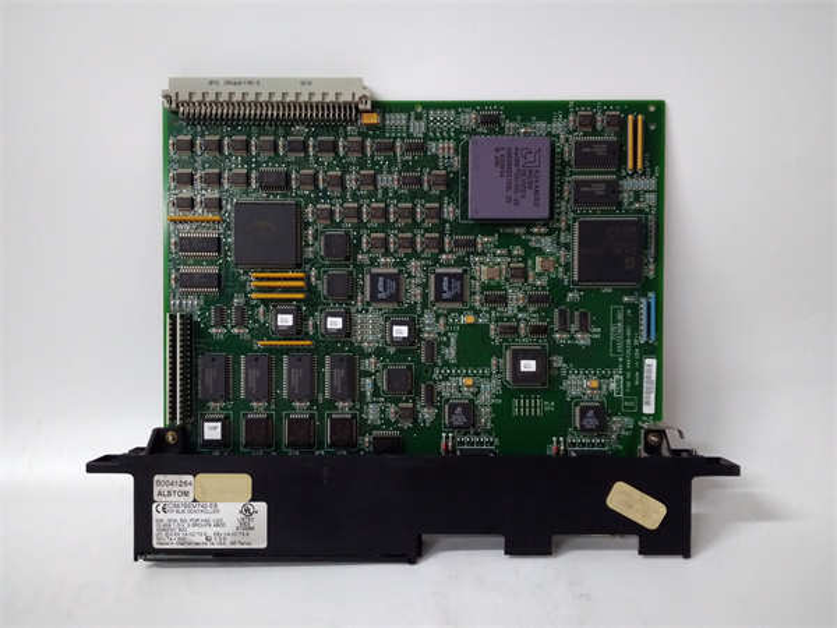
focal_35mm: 27
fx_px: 653
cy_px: 314
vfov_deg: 51.4
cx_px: 418
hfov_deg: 65.3
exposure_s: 1/33
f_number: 2
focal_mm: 3.79
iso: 655
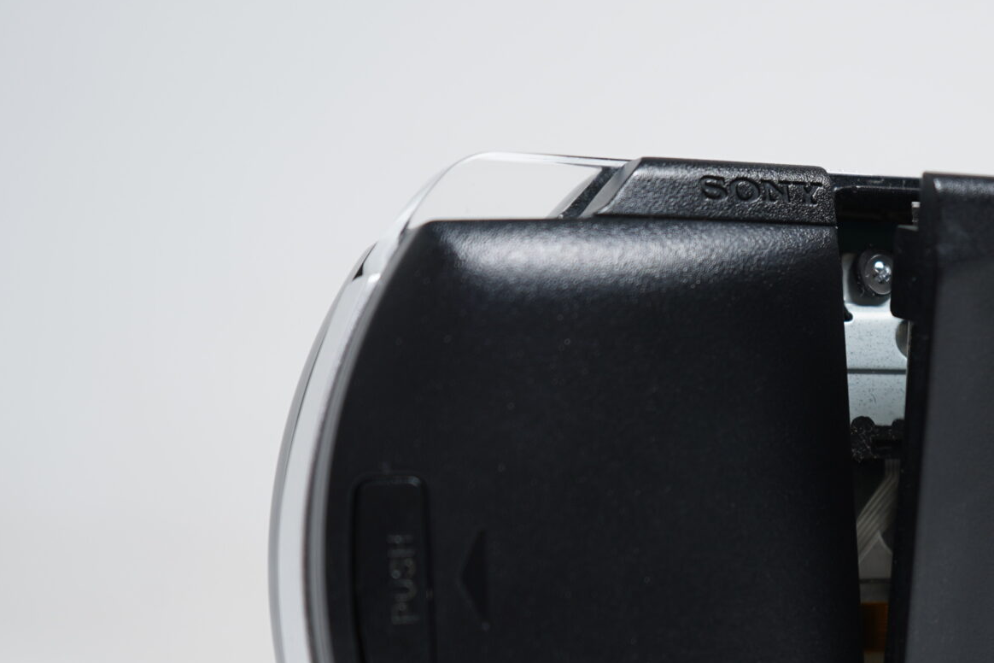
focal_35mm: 88
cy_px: 569
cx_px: 1021
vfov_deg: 15.4
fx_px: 2430
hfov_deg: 22.2
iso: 100
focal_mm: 40
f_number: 5.6
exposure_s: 1/5
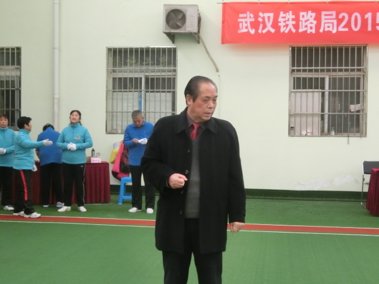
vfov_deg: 29.1
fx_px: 547
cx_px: 190
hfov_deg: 38.2
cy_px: 142
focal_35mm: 50
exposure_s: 1/30
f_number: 4.3
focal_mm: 9.16
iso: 800
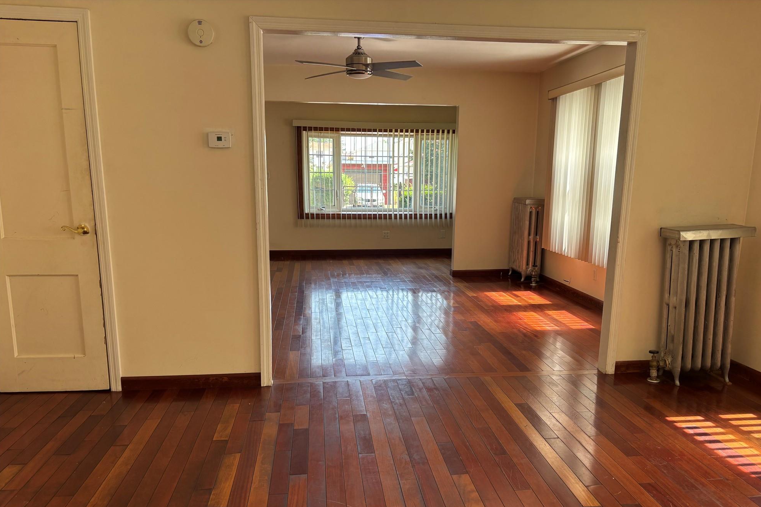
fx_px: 592
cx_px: 392
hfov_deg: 65.5
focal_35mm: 28
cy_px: 294
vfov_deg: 46.2
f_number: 1.6
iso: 64
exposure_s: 1/121
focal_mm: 5.96
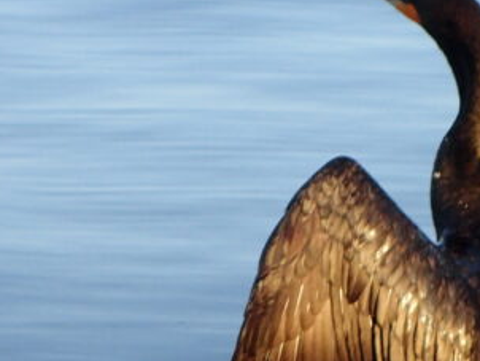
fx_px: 4704
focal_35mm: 339
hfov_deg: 5.8
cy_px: 251
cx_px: 342
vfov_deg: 4.4
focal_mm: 18
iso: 125
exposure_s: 1/200
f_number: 4.9
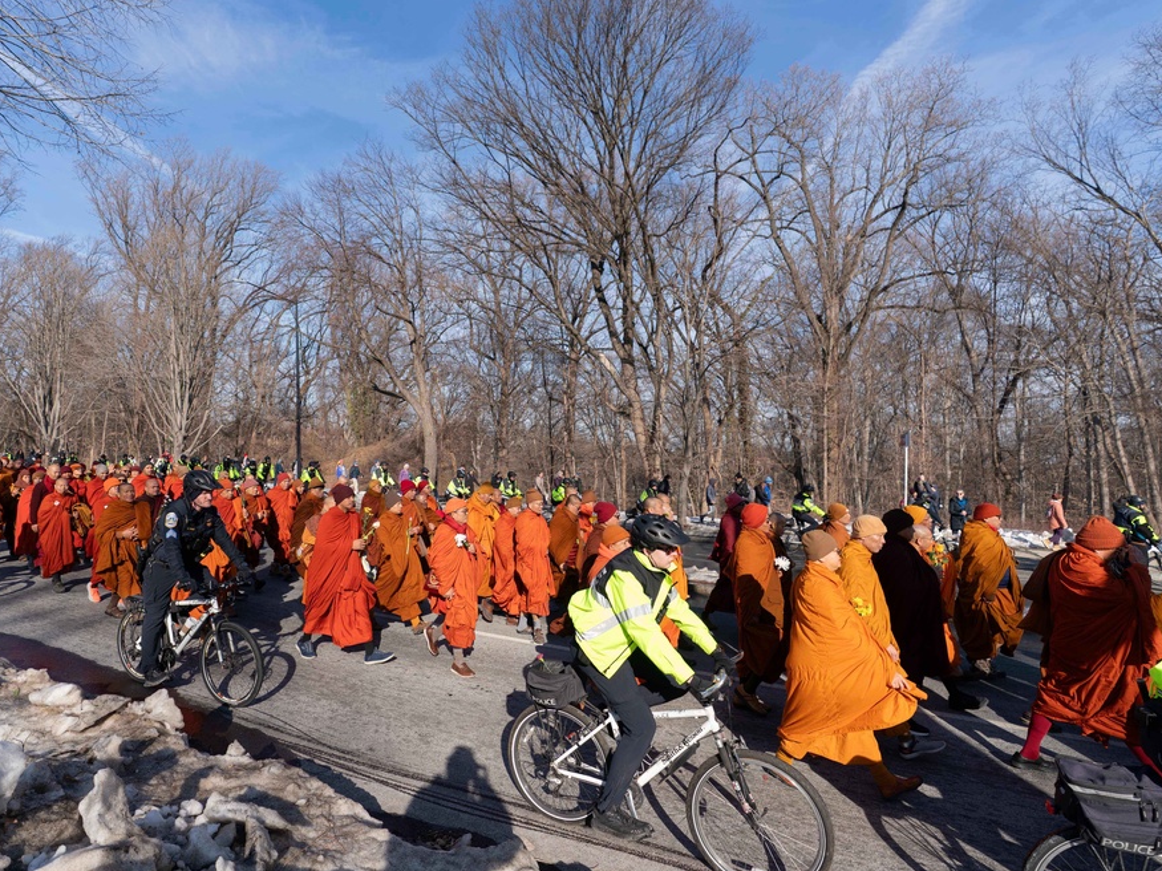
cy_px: 443
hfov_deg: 87.4
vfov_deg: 71.6
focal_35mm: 18
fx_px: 604
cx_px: 513
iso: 100
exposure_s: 1/640
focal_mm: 16
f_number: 4
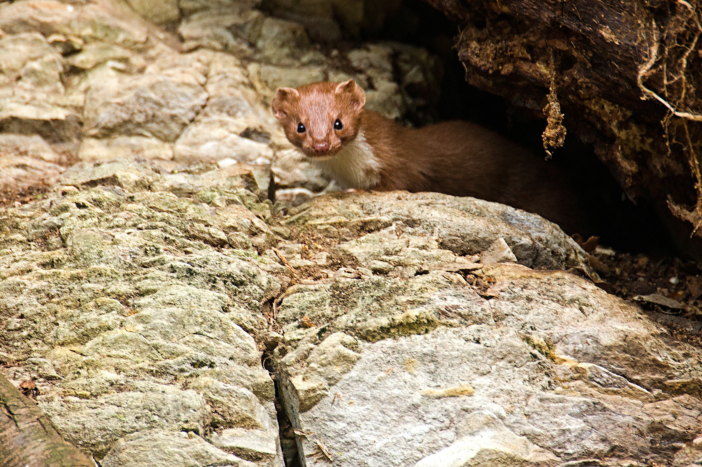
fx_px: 14615
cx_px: 351
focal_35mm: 750
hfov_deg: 2.8
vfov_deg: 1.8
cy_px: 234
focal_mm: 500
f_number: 6.3
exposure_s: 1/160
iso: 1600
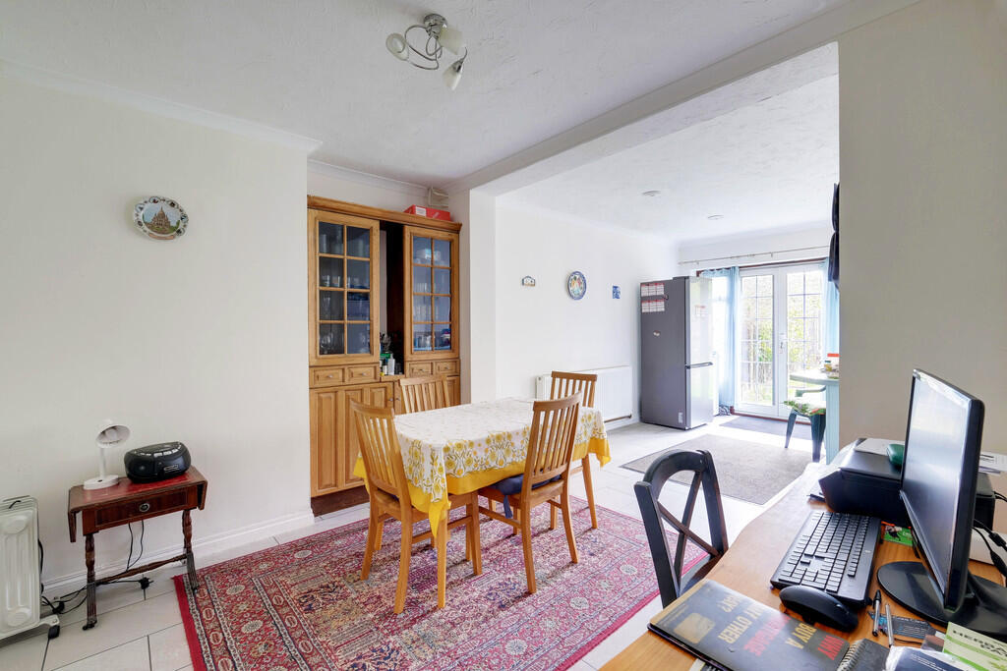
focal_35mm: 15
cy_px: 336
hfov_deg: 100.4
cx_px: 504
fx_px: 420
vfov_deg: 77.3
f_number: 9
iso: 400
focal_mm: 10
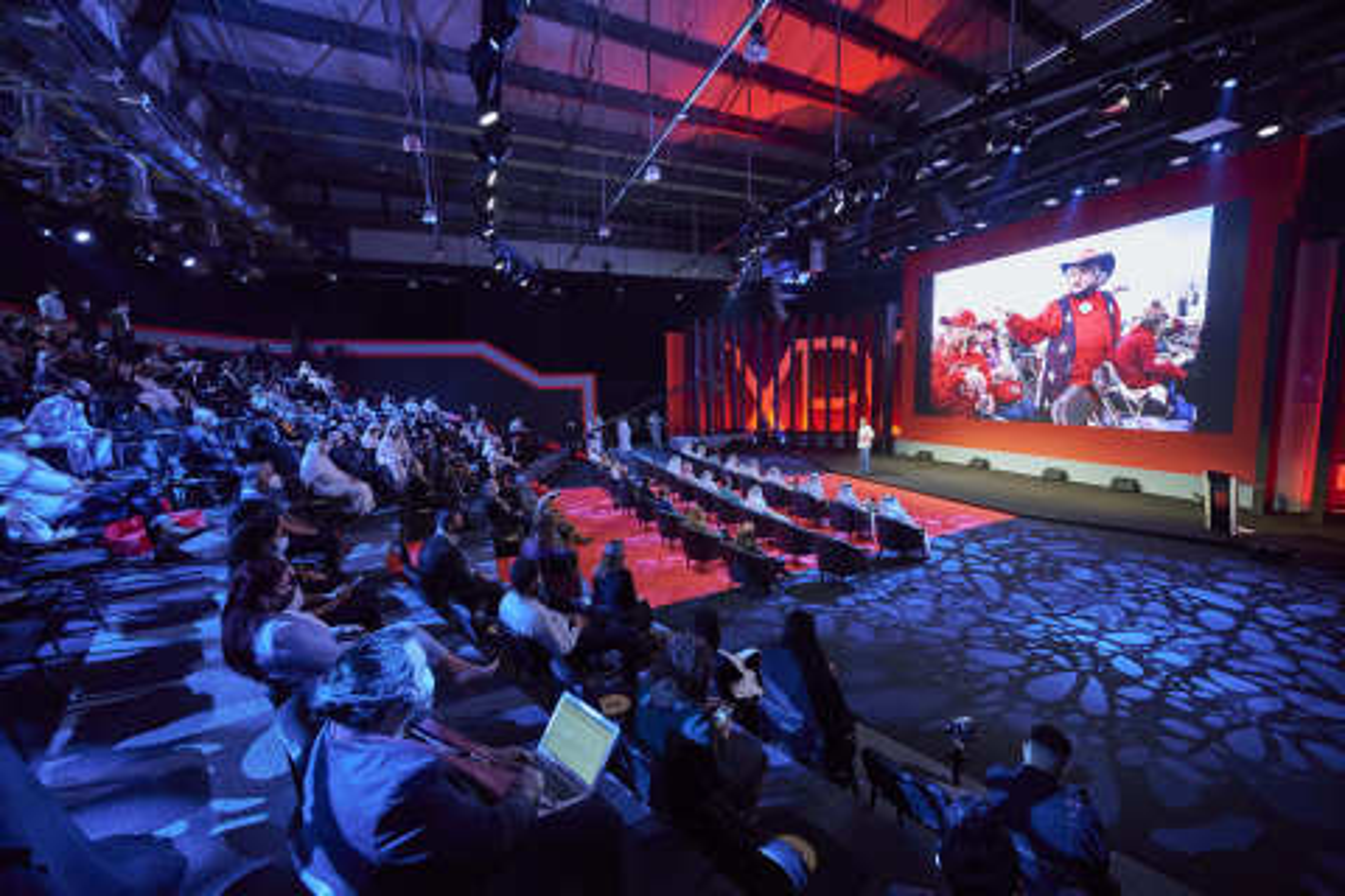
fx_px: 523
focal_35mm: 14
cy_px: 448
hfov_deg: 104.3
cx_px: 672
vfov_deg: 81.2
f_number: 4
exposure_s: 1/60
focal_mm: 14
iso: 2200
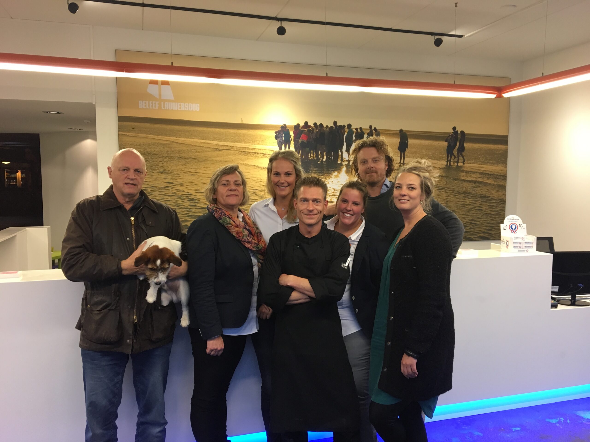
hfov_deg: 61.7
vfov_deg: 48.2
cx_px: 295
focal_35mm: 29
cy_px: 221
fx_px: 494
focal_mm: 4.15
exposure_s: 1/33
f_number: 2.2
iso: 125
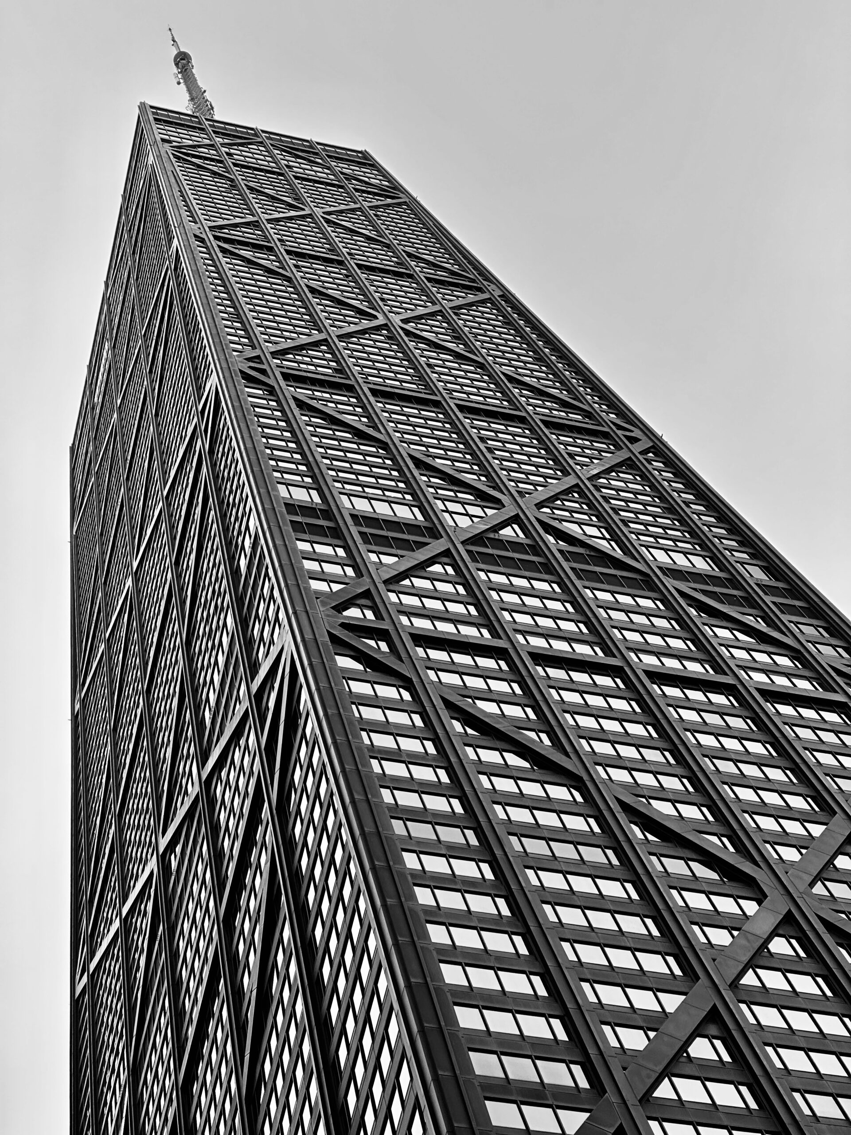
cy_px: 568
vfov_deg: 25.3
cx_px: 426
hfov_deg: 19.1
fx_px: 2524
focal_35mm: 77
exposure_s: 1/99
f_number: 2.8
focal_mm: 9
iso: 32
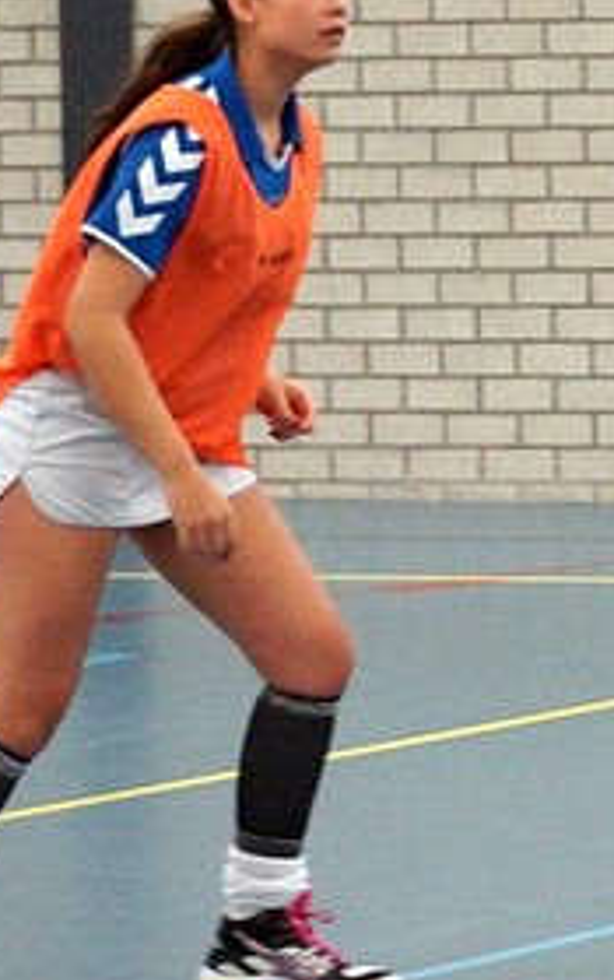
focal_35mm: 280
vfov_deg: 7.5
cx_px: 1660
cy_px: 123
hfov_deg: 4.6
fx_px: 7477
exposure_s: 1/250
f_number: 3.2
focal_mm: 50
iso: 1250
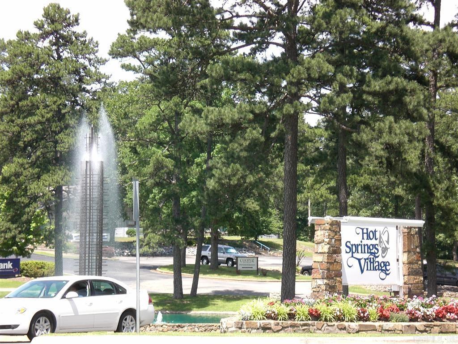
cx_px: 229
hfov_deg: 17.3
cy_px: 172
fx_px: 1508
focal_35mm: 114
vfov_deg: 13.0
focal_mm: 18.9
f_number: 5.9
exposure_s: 1/200
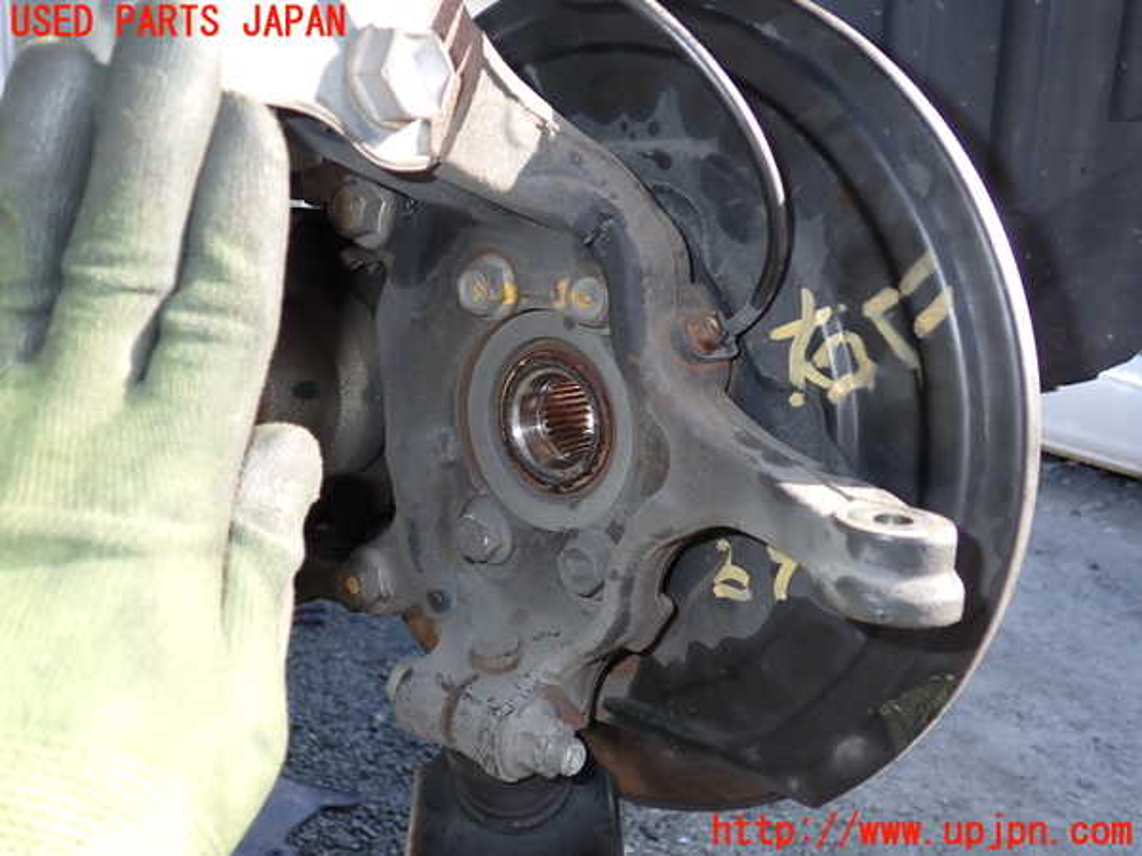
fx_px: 990
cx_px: 571
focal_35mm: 30
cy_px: 428
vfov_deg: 46.8
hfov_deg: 60.0
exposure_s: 1/30
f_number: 6.3
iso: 100
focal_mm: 5.4
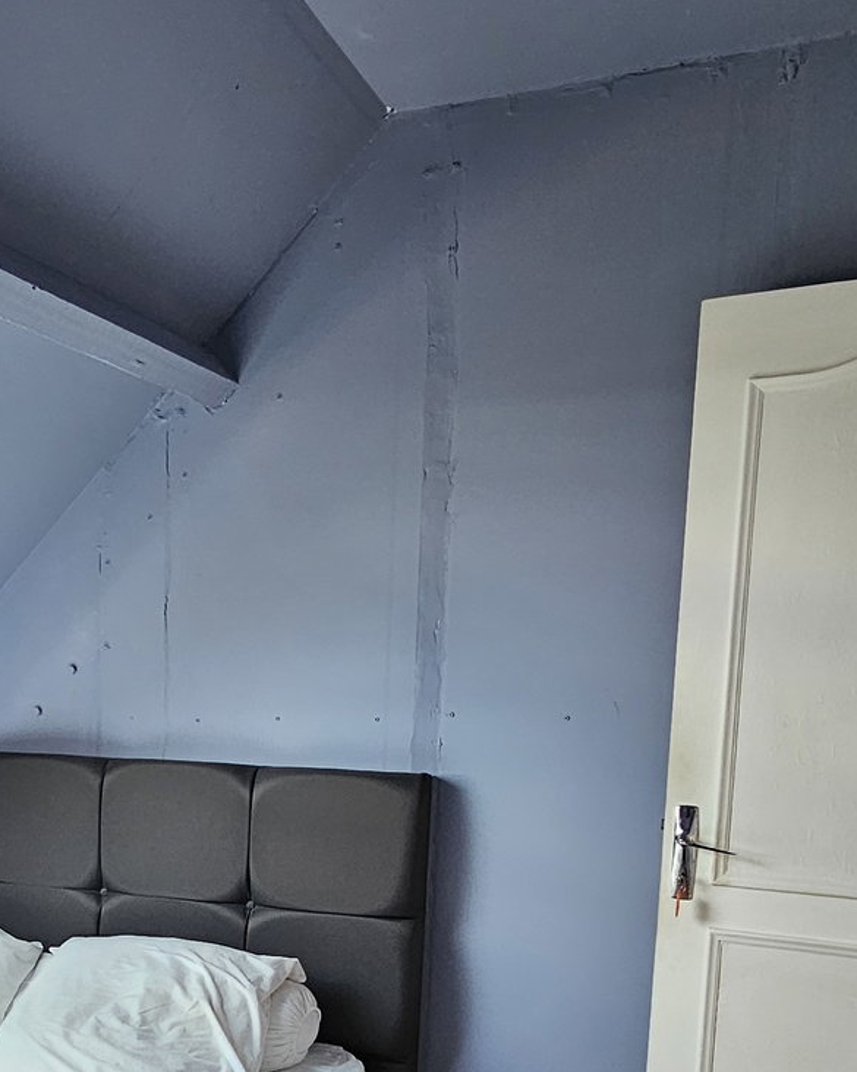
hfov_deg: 37.8
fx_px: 1174
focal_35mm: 37
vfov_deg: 46.7
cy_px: 843
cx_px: 108
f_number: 2.2
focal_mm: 2.2
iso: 125
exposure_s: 1/100
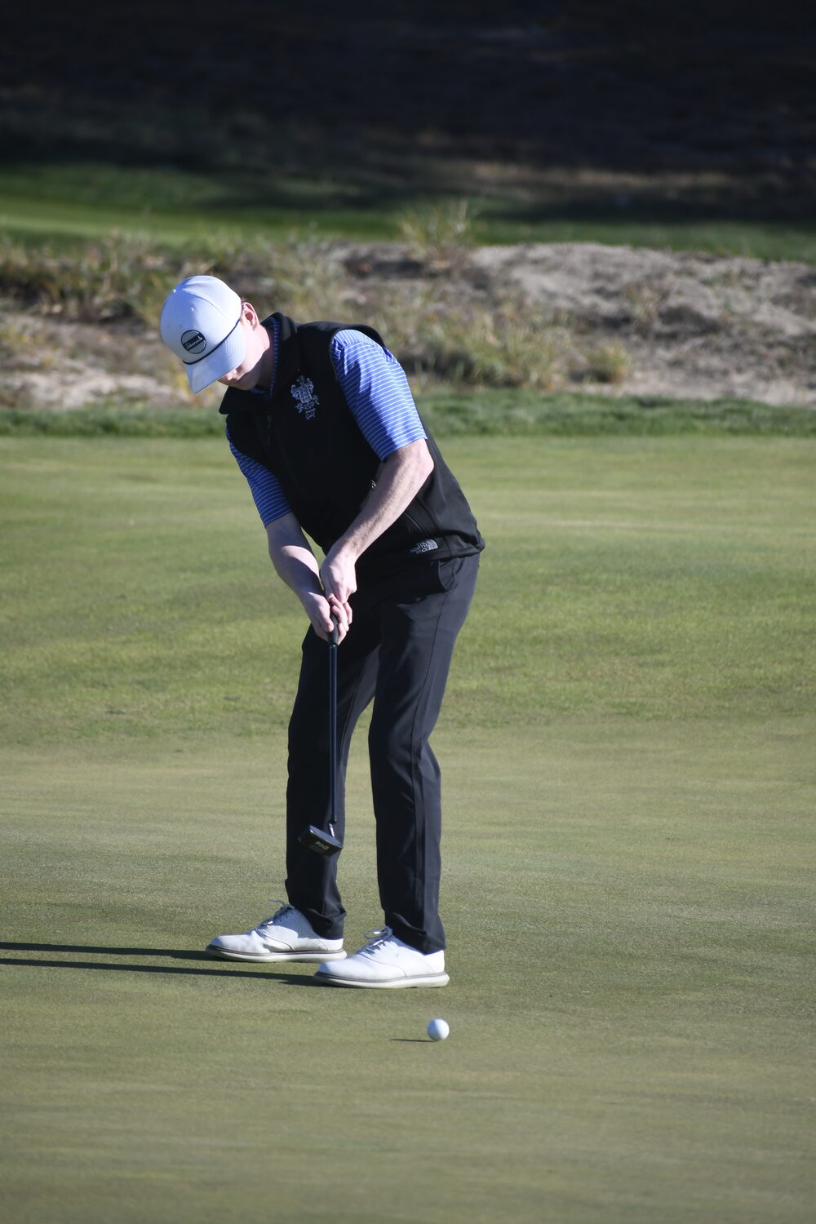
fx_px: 12239
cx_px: 408
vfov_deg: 5.7
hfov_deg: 3.8
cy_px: 612
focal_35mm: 360
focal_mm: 240
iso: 400
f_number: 6
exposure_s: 1/1600
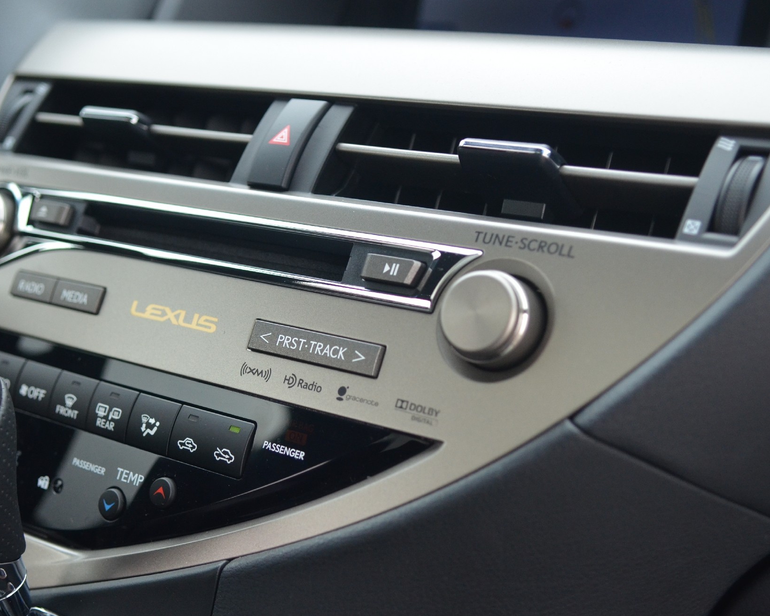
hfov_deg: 31.3
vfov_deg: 25.4
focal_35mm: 60
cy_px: 276
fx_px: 1367
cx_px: 298
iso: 900
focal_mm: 28
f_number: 2.8
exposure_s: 1/500
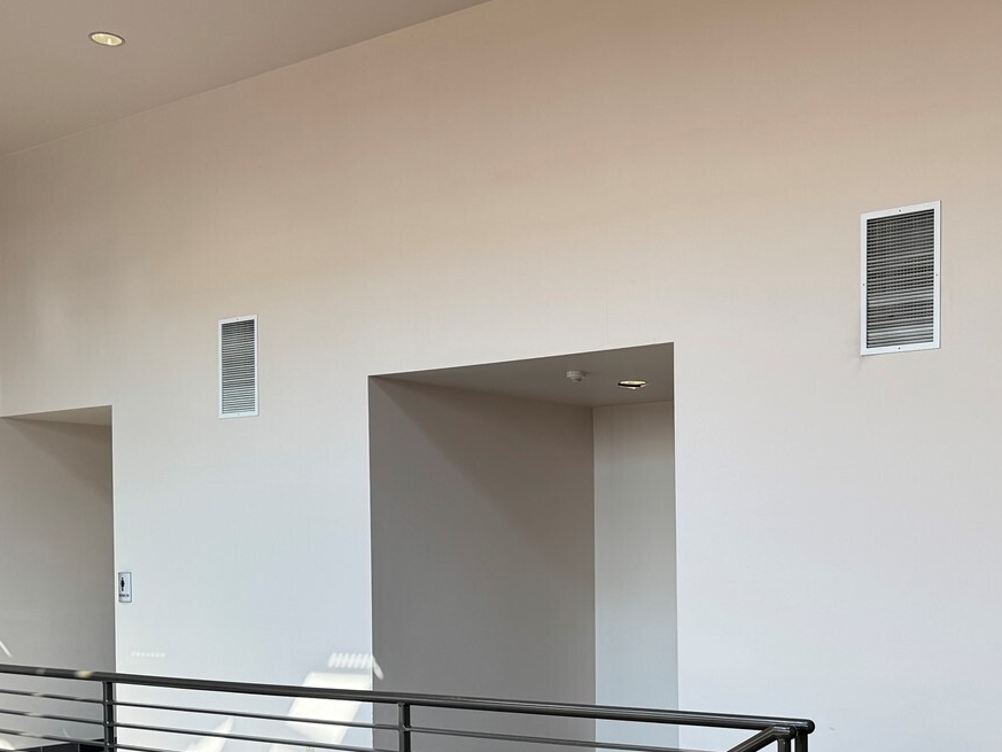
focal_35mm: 44
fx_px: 1274
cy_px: 553
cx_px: 756
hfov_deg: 41.6
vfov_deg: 32.3
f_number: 1.78
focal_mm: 6.76
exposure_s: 1/419
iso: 80
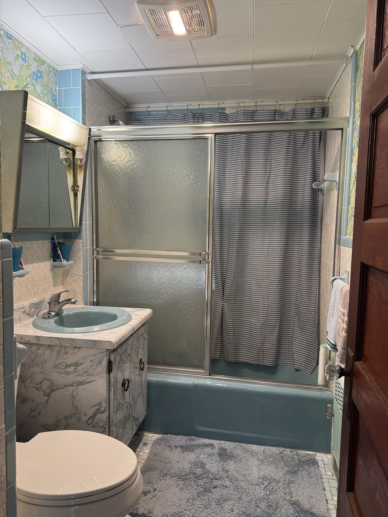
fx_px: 359
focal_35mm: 24
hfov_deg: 56.8
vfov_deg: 71.6
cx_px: 194
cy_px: 258
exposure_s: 1/60
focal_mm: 6.76
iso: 125
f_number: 1.78
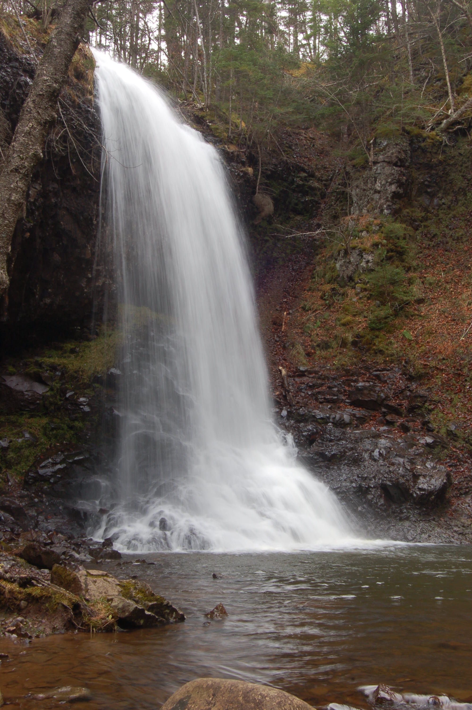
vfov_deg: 49.6
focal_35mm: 39
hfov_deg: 34.1
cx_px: 236
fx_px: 768
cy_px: 355
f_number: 18
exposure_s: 1/8
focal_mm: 26
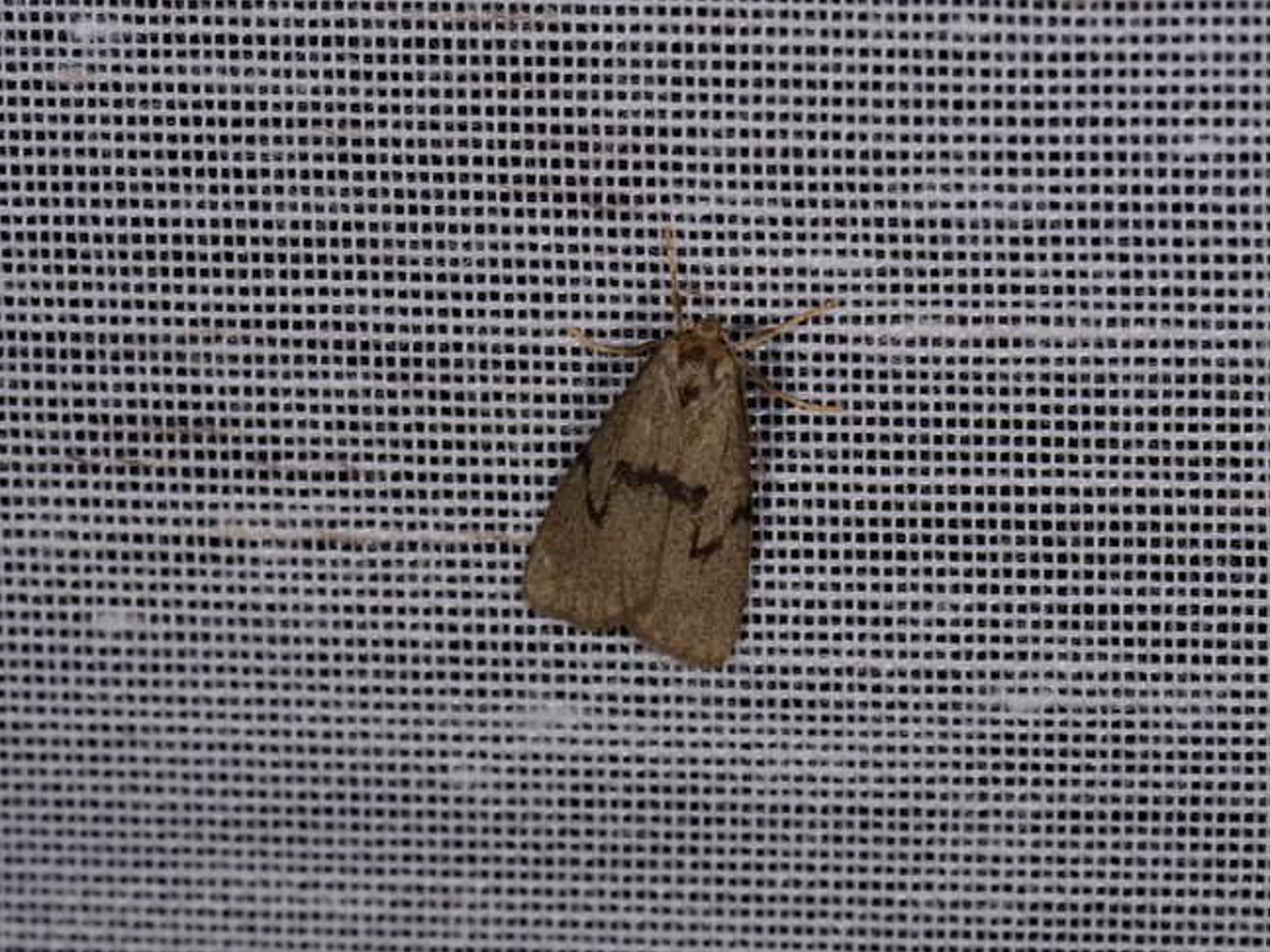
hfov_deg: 13.2
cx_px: 678
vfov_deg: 9.9
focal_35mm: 150
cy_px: 464
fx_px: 5488
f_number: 25
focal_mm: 85
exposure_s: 1/60
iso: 100
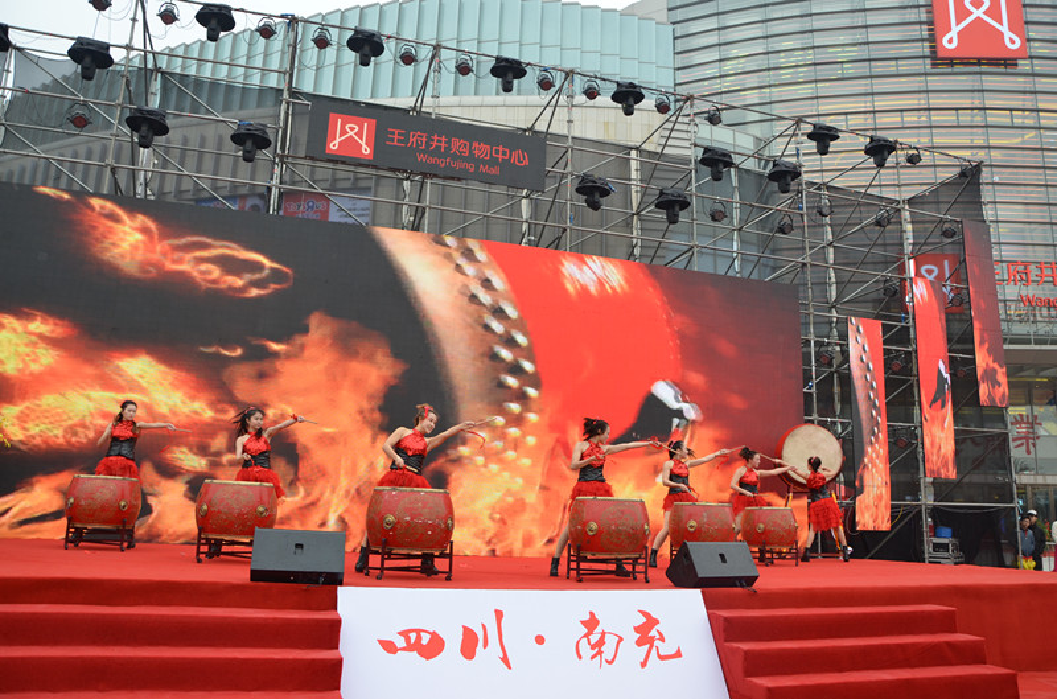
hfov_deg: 67.5
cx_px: 528
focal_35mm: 27
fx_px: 791
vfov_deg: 47.7
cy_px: 350
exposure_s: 1/125
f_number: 5.6
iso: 250
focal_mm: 18
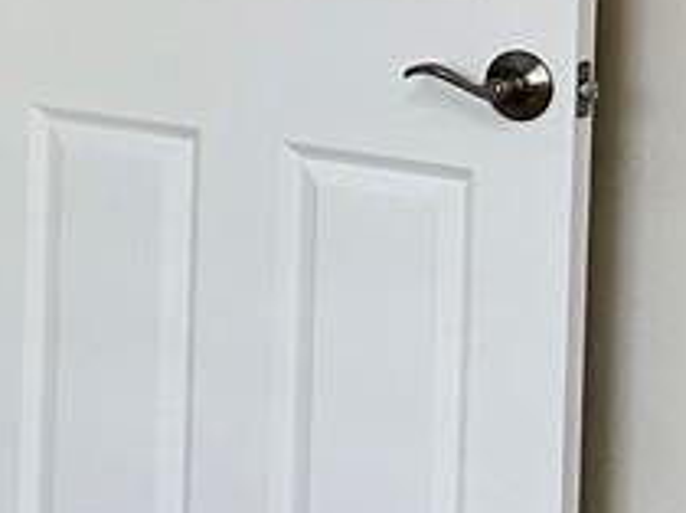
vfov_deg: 8.0
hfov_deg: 10.1
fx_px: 3622
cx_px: -604
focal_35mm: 183
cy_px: -232
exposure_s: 1/136
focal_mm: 6.86
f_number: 1.78
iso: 100
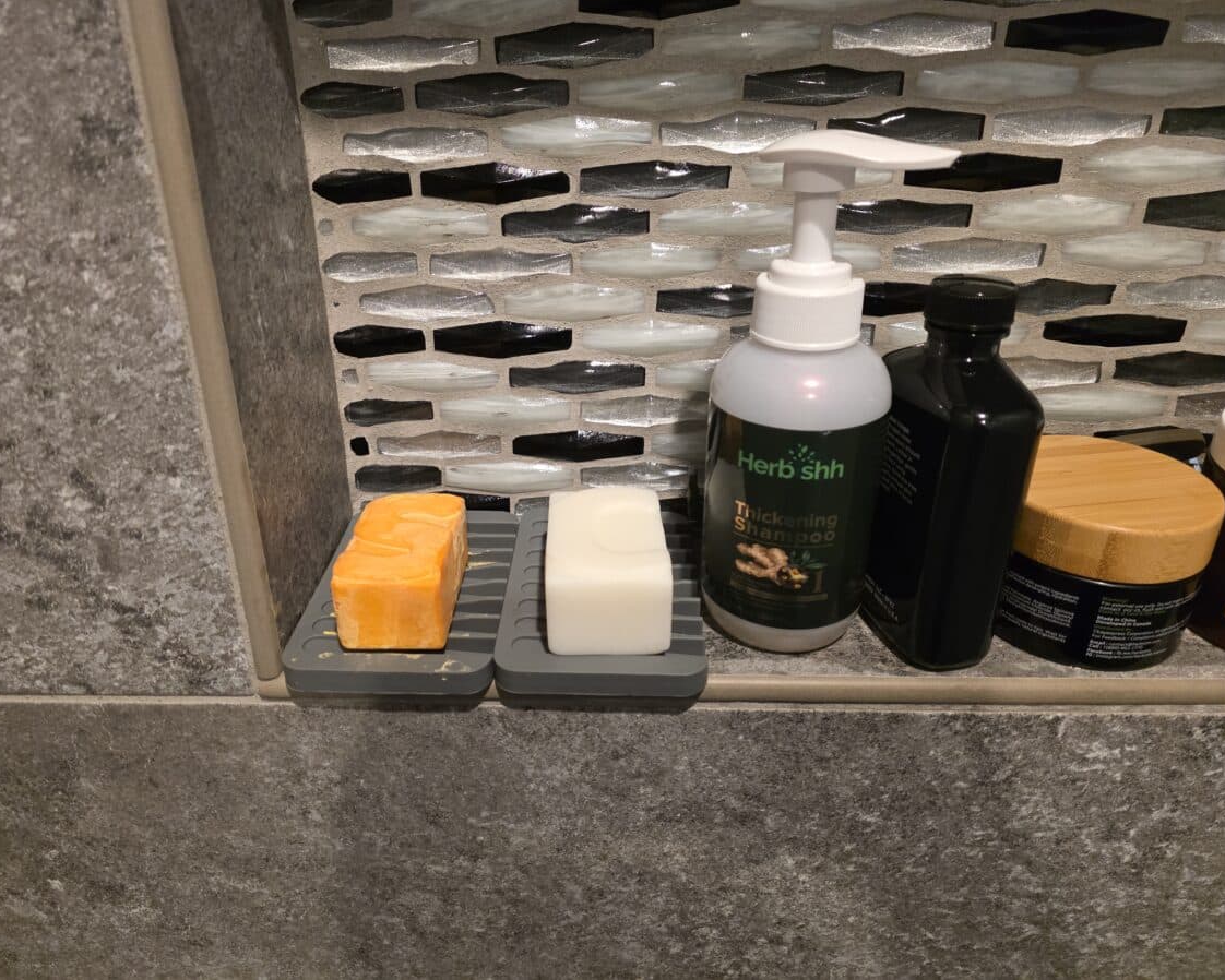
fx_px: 870
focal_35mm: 24
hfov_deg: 70.2
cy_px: 490
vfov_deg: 58.8
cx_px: 574
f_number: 1.7
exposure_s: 1/120
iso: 1250
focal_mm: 6.3
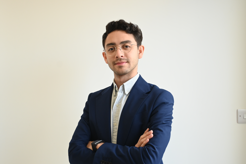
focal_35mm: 39
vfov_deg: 34.2
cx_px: 123
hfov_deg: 49.6
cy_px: 82
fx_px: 266
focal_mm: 26
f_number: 4.5
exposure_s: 1/125
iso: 400
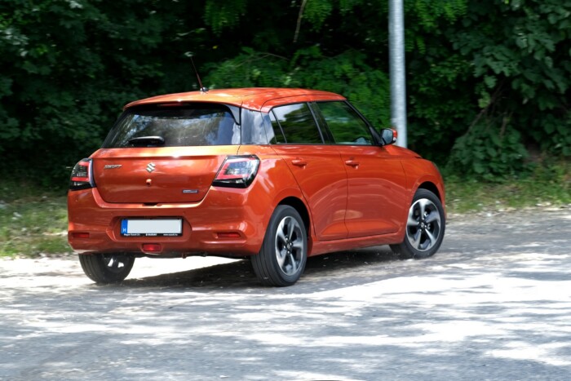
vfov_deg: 15.5
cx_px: 286
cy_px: 190
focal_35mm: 88
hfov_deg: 23.1
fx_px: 1396
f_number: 5
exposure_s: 1/60
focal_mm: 58.9
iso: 80
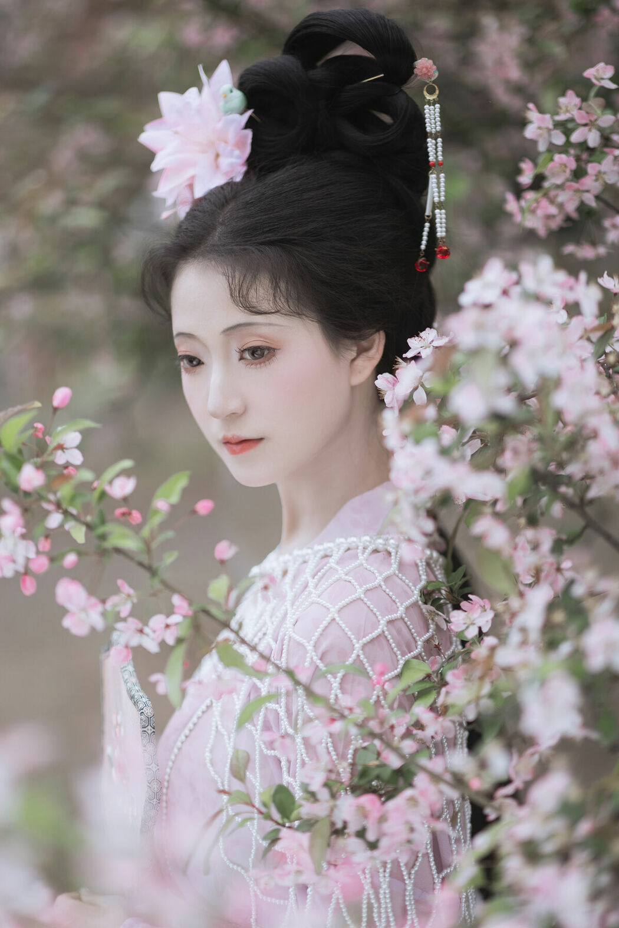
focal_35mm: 85
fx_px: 2192
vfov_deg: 23.9
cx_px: 310
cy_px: 464
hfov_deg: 16.1
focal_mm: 85
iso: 200
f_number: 1.6
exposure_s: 1/1000
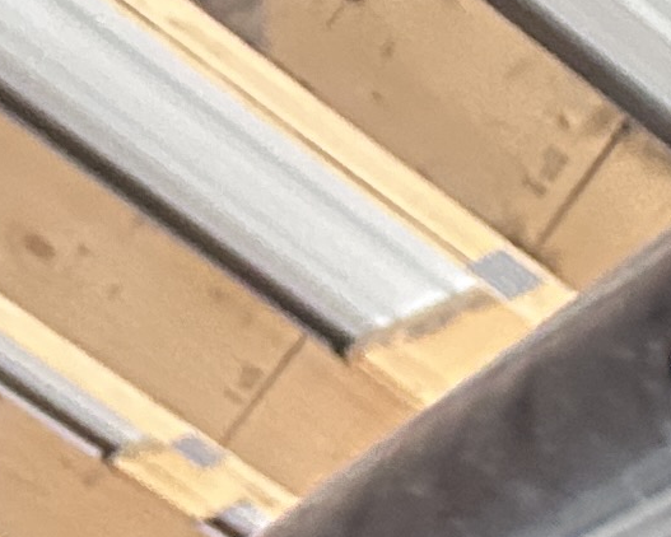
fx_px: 3854
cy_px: 1243
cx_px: 2370
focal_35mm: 194
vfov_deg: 7.5
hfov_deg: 7.8
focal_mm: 5.7
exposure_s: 1/30
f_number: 1.5
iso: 500
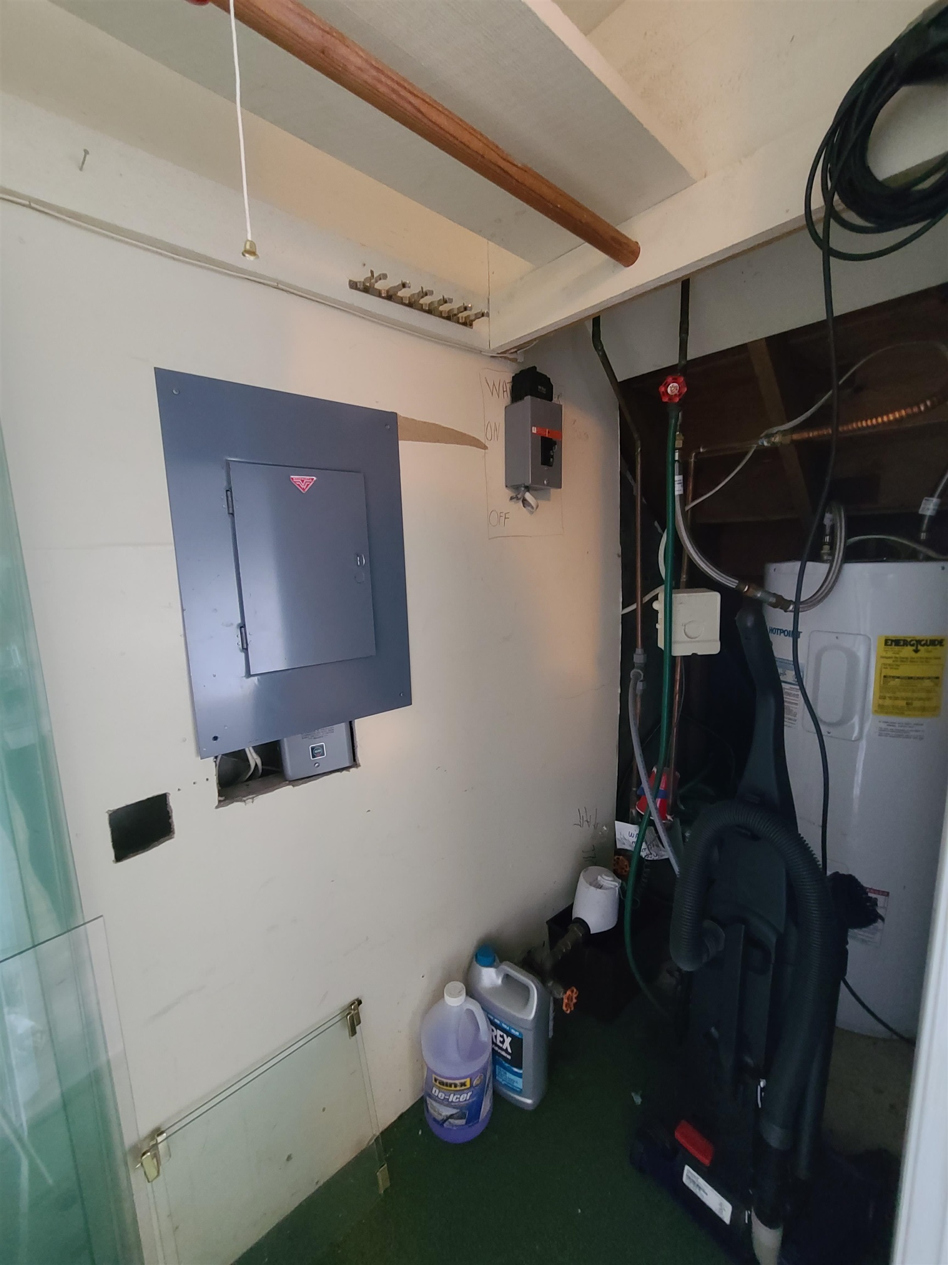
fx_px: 475
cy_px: 632
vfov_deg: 106.2
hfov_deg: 89.9
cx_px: 474
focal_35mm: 13
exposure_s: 1/24
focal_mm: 2.2
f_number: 2.2
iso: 1000
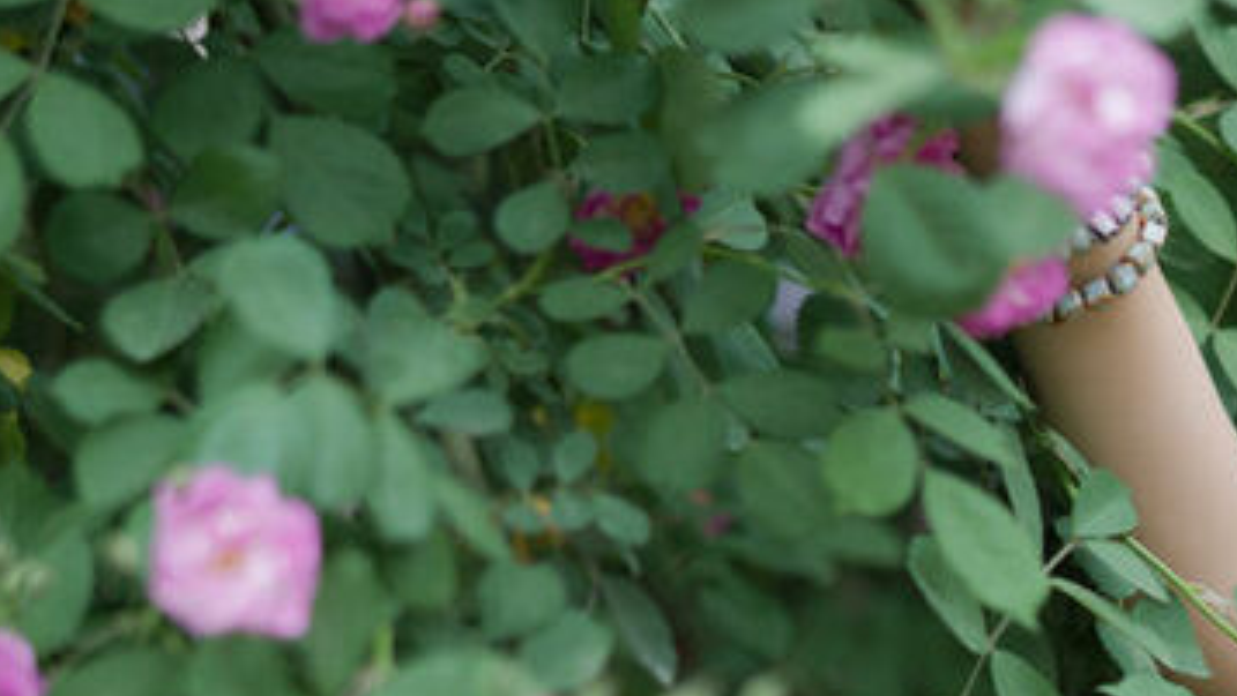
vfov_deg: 7.8
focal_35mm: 154
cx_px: 1247
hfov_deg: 13.8
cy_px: 786
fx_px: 5052
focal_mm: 50
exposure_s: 1/800
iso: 100
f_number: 1.4
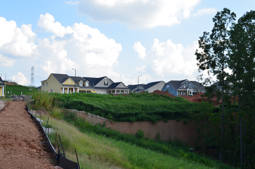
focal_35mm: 42
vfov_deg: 31.8
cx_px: 128
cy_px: 84
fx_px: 297
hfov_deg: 46.5
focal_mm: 28
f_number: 11
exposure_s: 1/125
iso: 200
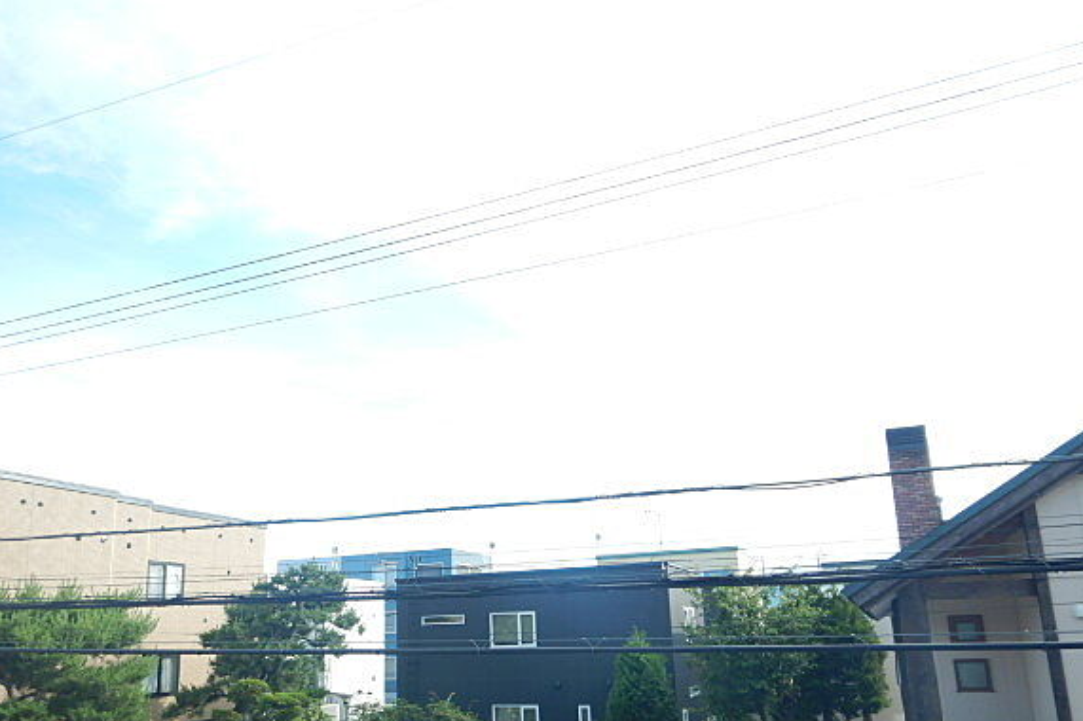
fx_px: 842
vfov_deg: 46.0
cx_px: 499
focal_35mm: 28
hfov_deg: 65.4
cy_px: 450
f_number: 2.8
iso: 125
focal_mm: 4.3
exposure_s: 1/500
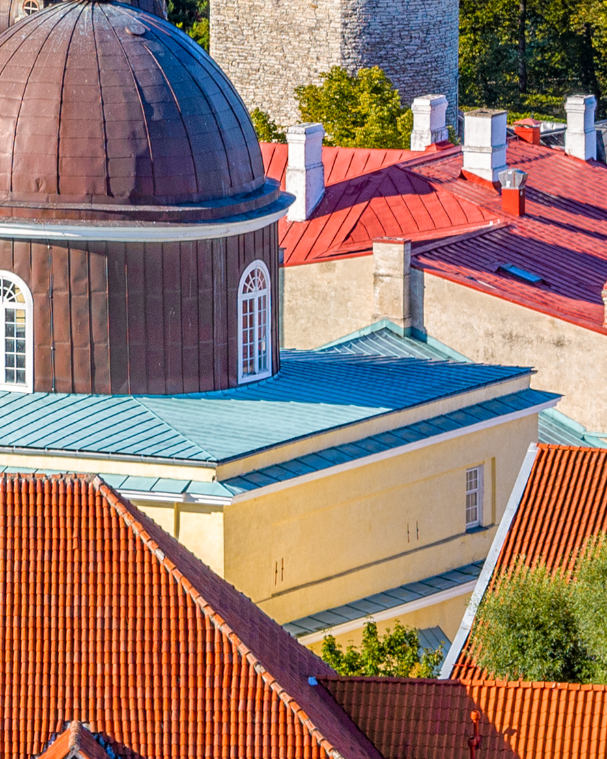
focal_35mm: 435
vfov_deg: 4.4
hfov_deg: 3.5
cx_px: -1109
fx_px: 9768
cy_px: -385
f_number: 6.3
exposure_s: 1/100
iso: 160
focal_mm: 90
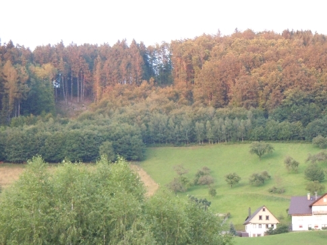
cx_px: 165
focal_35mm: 110
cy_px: 147
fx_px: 1039
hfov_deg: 17.9
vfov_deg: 13.5
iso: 640
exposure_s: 1/50
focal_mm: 16
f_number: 4.4
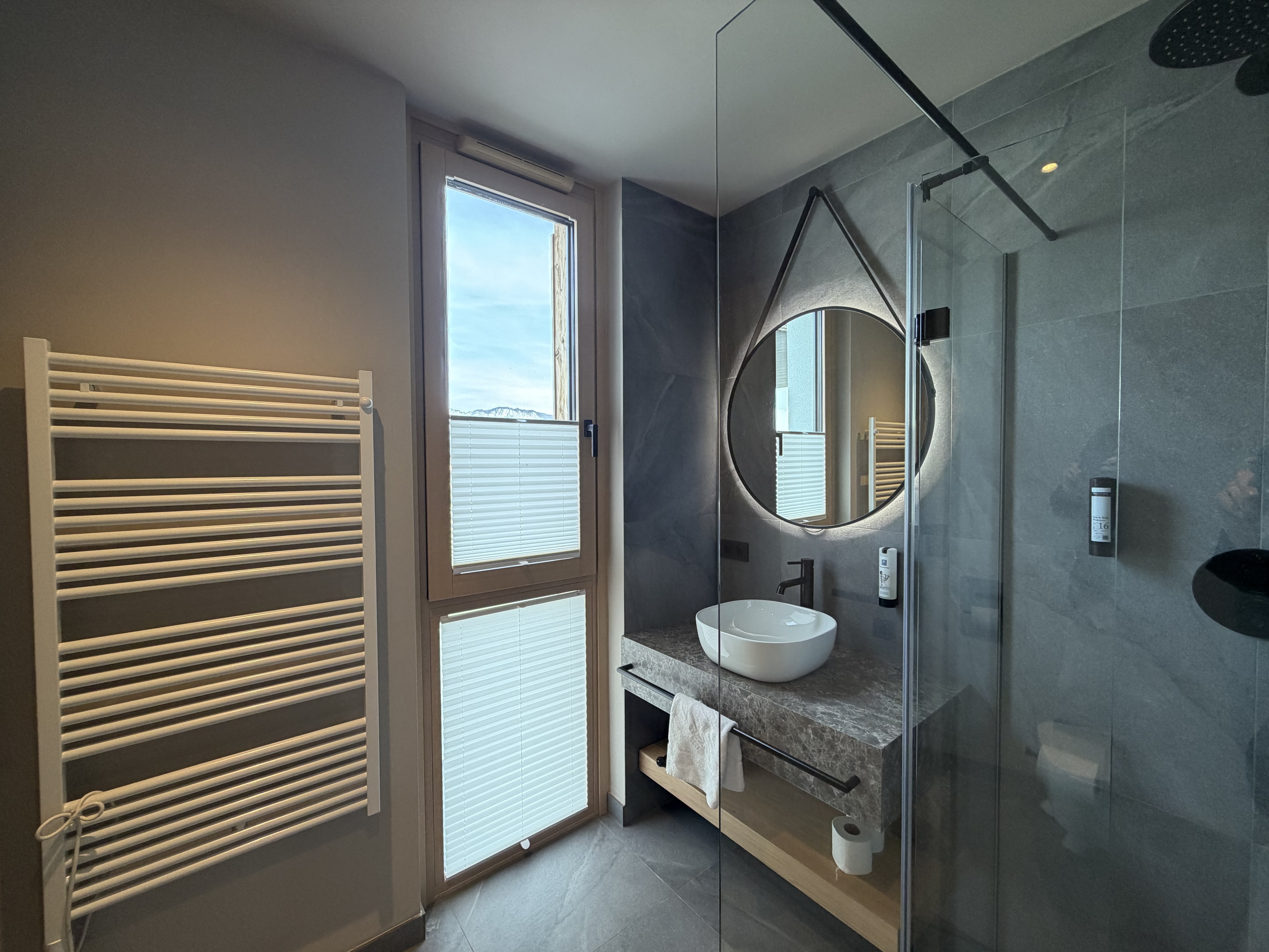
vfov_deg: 85.7
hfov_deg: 102.1
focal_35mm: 14
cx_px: 634
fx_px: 513
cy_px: 476
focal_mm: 2.22
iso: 200
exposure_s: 1/100
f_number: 2.2
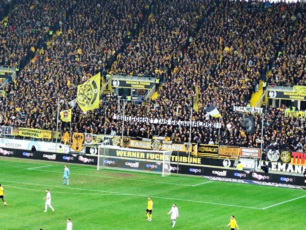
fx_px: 1352
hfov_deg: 12.9
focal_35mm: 153
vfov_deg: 9.7
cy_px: 115
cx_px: 153
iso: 100
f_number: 1.65
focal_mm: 6.19
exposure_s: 1/100
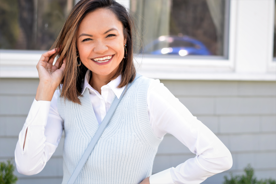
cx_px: 138
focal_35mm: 75
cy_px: 92
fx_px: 575
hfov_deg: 27.0
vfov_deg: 18.2
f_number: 2.8
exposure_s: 1/200
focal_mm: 50
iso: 100
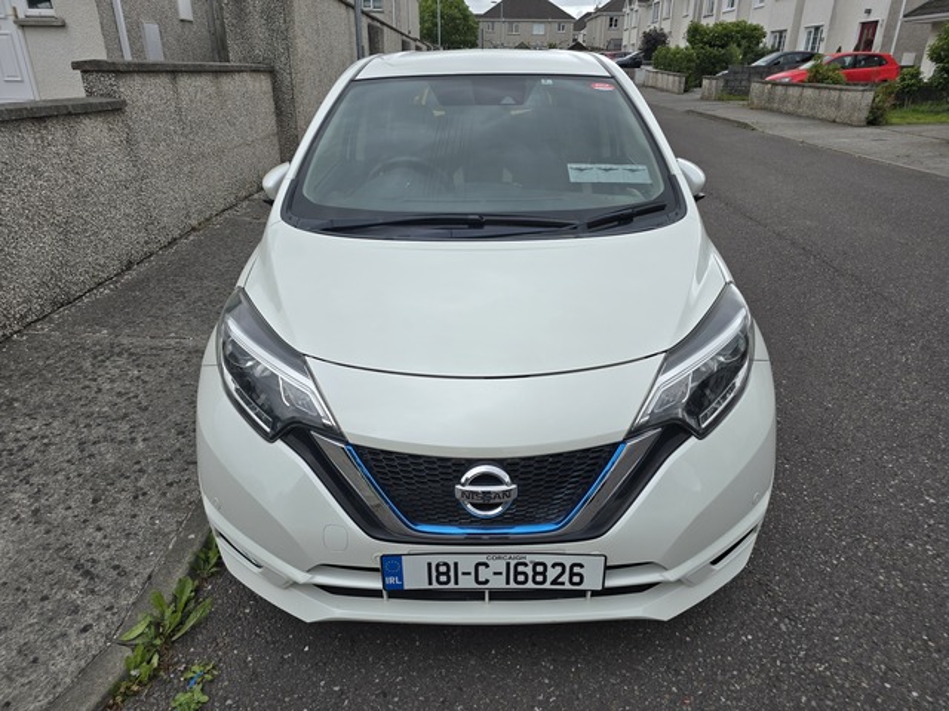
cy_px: 356
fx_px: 631
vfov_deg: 58.9
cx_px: 474
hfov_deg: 73.9
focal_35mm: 23
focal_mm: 6.3
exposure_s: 1/449
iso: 12
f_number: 1.7
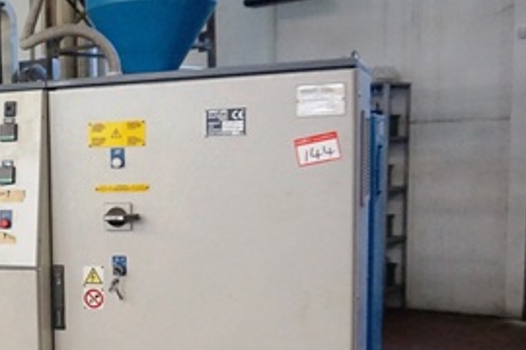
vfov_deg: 21.1
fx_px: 935
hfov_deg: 27.0
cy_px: 255
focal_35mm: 64
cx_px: -135
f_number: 3.5
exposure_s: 1/160
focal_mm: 16
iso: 3200
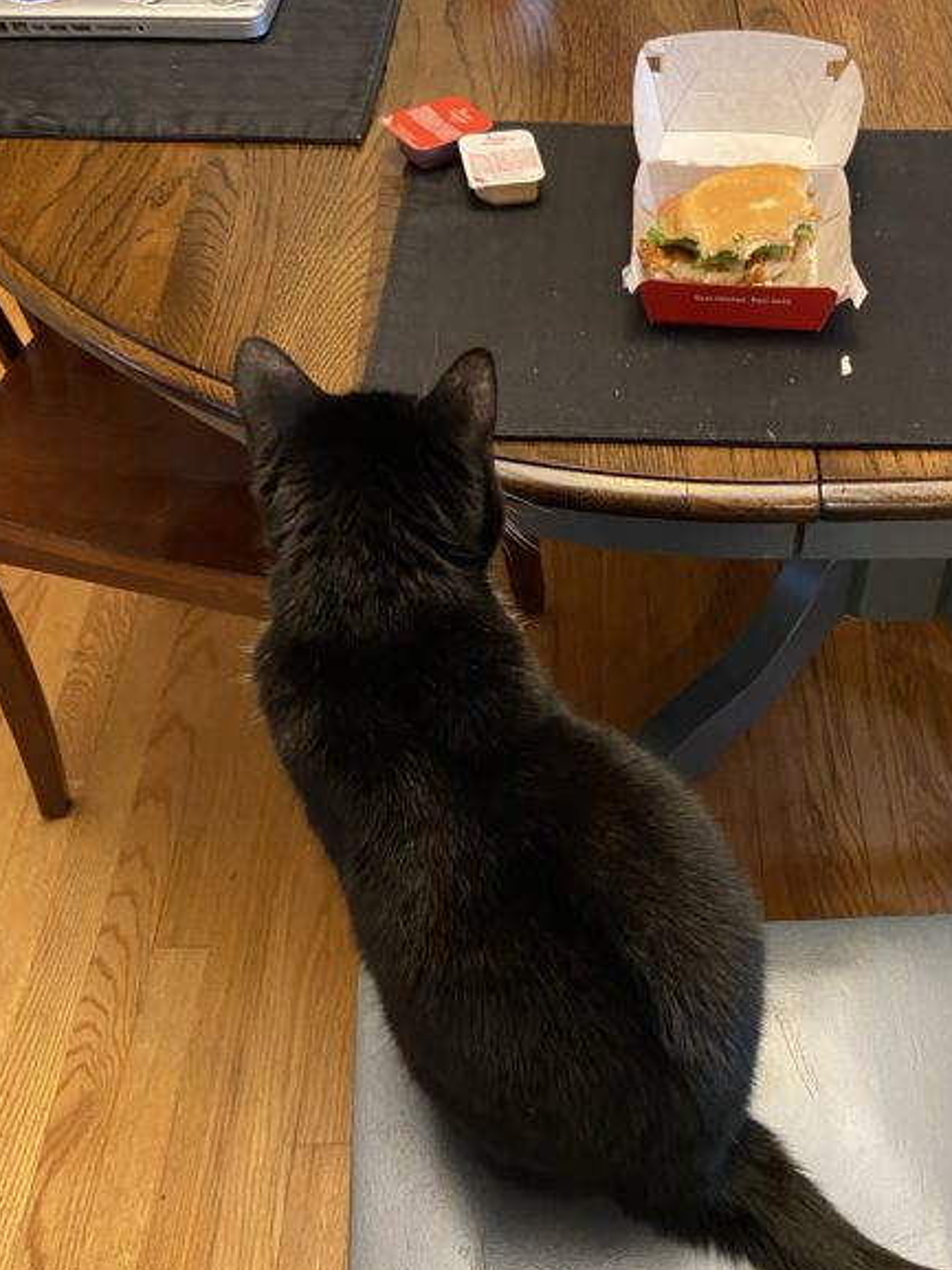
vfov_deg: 51.1
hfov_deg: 39.2
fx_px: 1321
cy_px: 754
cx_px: 635
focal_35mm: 36
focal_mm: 4.25
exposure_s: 1/30
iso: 640
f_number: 1.8
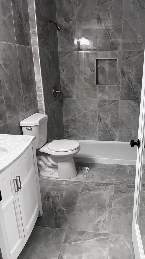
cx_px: 98
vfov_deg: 66.1
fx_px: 198
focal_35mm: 29
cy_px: 129
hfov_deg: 39.6
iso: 125
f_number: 1.5
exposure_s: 1/120
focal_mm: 5.7
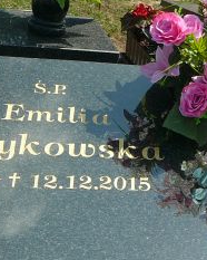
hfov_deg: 16.1
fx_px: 721
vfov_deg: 20.3
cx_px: 22
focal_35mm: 94
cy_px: 190
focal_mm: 5.2
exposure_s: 1/500
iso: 80
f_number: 5
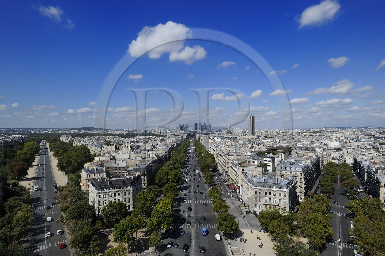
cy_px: 128
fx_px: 214
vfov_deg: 61.8
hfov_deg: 84.0
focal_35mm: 20
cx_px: 192
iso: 200
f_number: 16
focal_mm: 20
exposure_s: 1/250
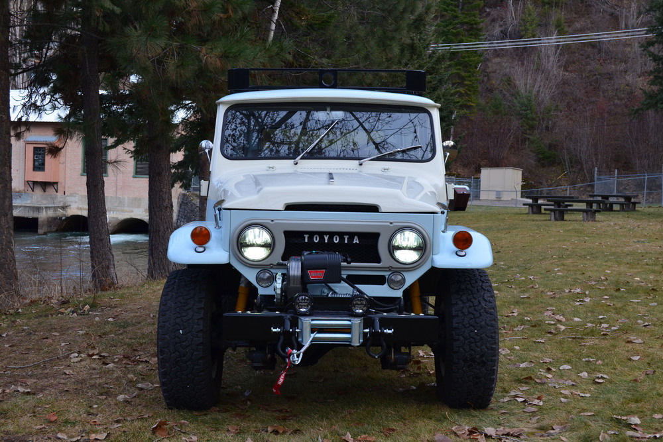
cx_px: 332
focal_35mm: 48
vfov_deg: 28.1
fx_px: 884
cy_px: 221
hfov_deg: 41.1
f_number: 8
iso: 400
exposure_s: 1/80
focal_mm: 32
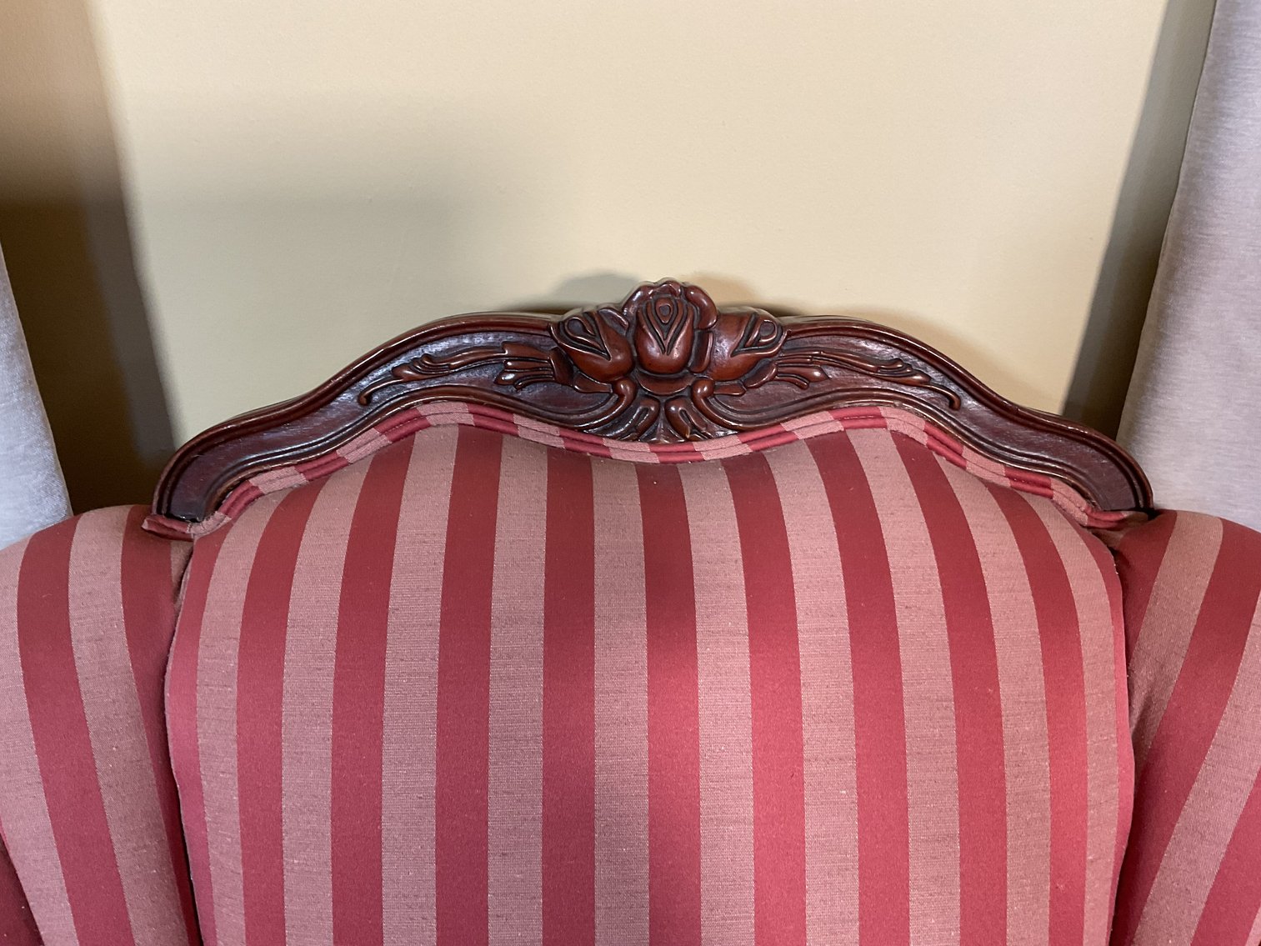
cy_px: 473
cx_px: 630
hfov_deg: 61.7
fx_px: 1057
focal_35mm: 29
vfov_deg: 48.2
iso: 80
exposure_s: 1/60
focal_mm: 3
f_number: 1.8
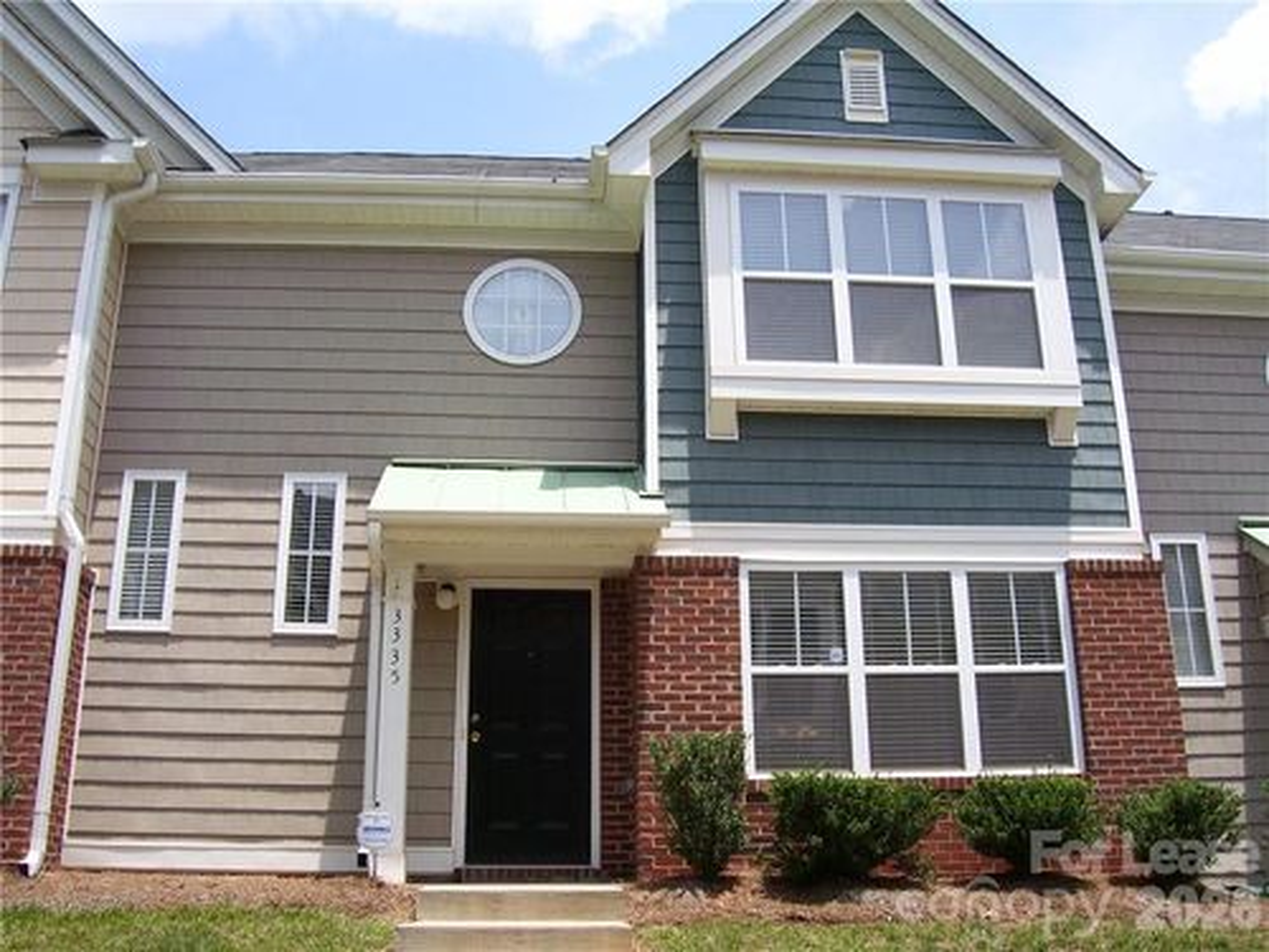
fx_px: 1246
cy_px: 476
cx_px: 634
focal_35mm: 34
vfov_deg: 41.8
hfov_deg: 54.0
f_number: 4.8
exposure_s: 1/500
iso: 80
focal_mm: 5.6
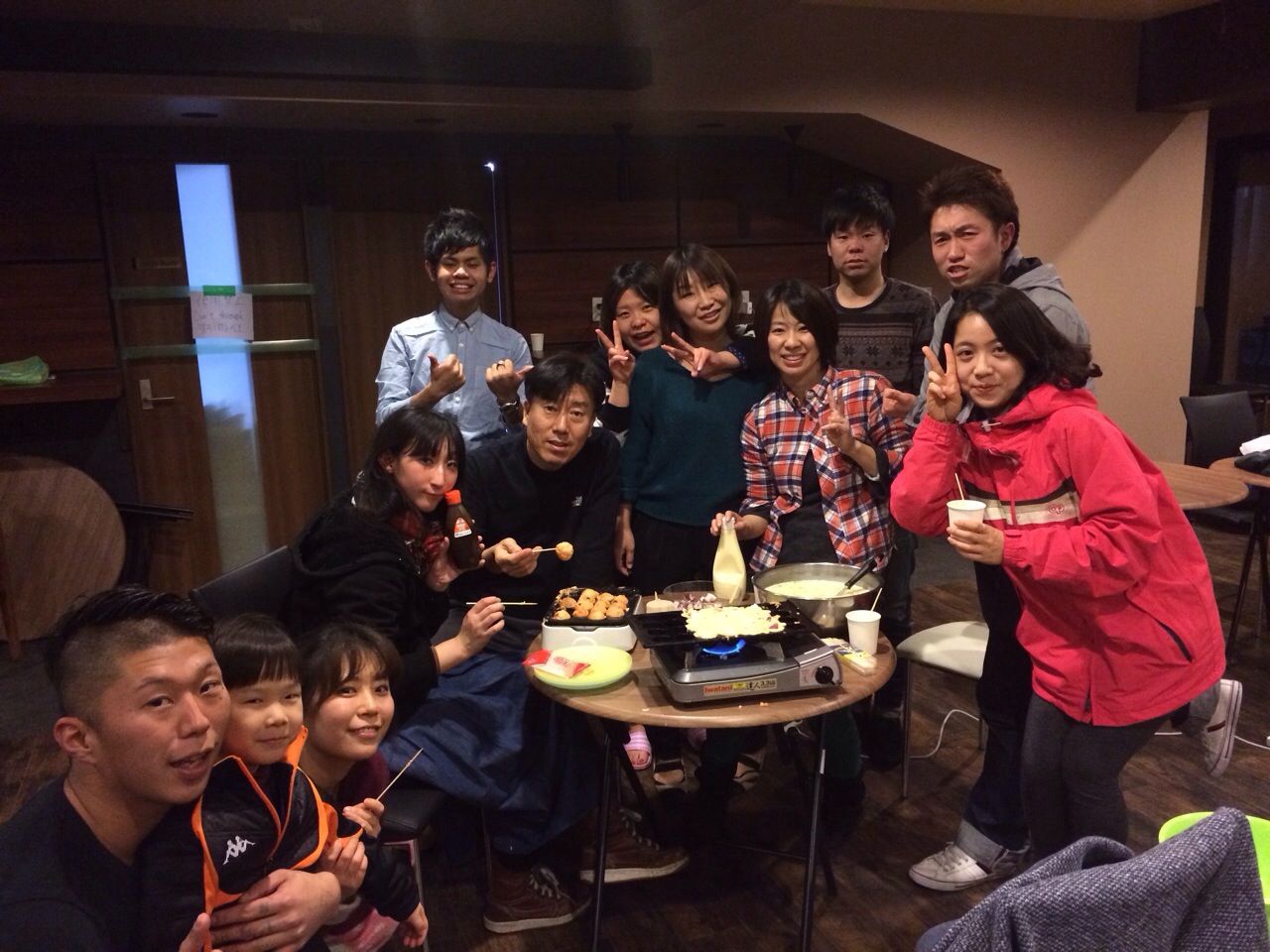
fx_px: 1101
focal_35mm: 30
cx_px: 635
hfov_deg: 60.0
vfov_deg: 46.8
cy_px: 476
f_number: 2.2
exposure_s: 1/20
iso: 320
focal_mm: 4.12
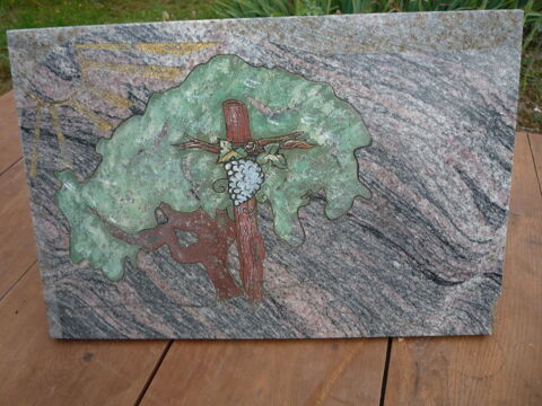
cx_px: 271
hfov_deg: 60.0
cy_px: 203
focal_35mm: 30
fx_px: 470
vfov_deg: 46.8
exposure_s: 1/100
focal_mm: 5.2
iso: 100
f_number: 3.3
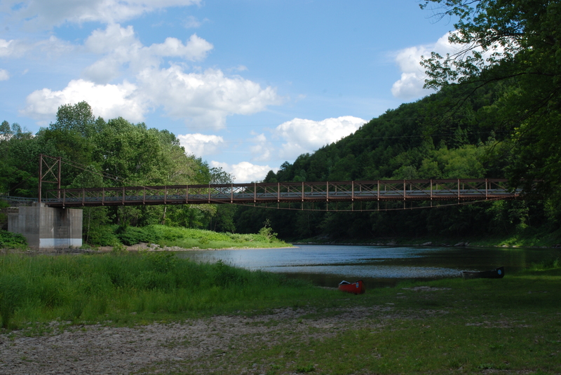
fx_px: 795
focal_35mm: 51
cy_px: 188
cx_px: 280
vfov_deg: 26.5
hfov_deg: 38.8
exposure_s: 1/125
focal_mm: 34
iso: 250
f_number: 16
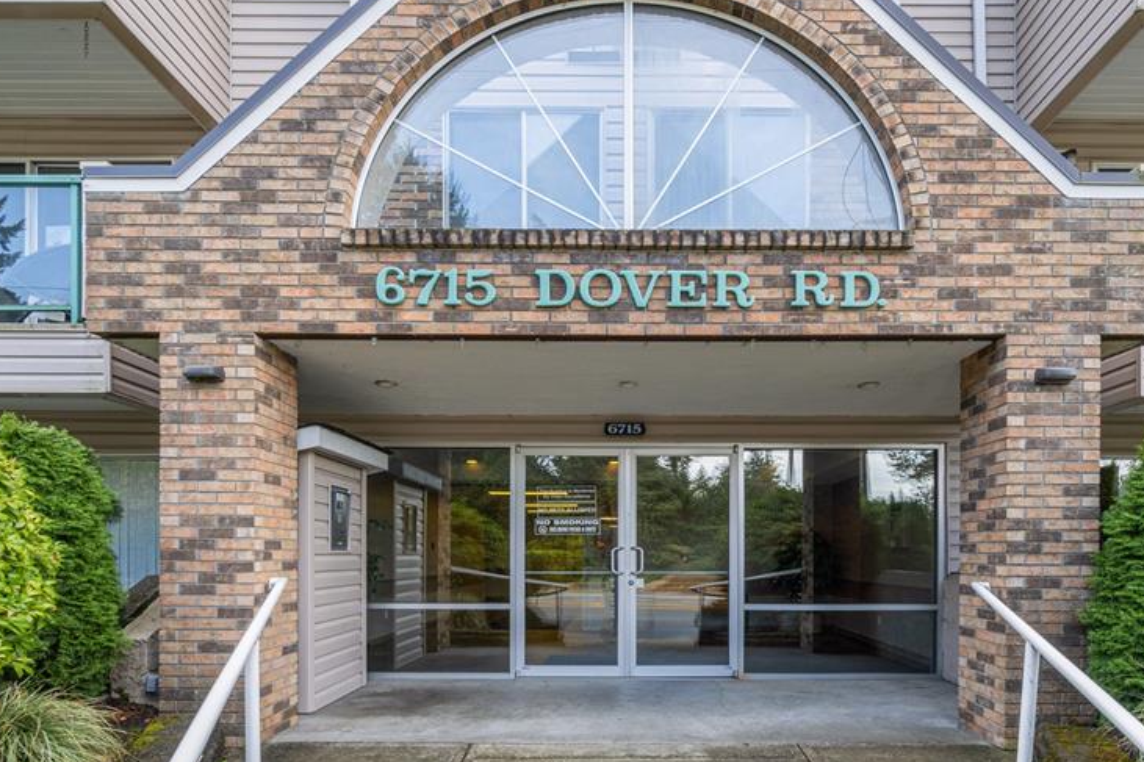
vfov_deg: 58.8
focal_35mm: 21
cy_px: 288
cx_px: 628
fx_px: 667
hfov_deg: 81.0
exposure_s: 1/60
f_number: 11
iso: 100
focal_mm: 10
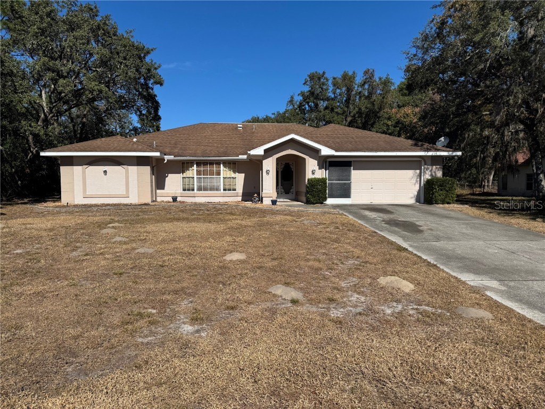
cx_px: 272
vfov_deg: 56.8
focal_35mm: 24
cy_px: 204
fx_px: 378
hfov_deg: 71.6
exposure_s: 1/6410
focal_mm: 6.76
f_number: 1.78
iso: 80
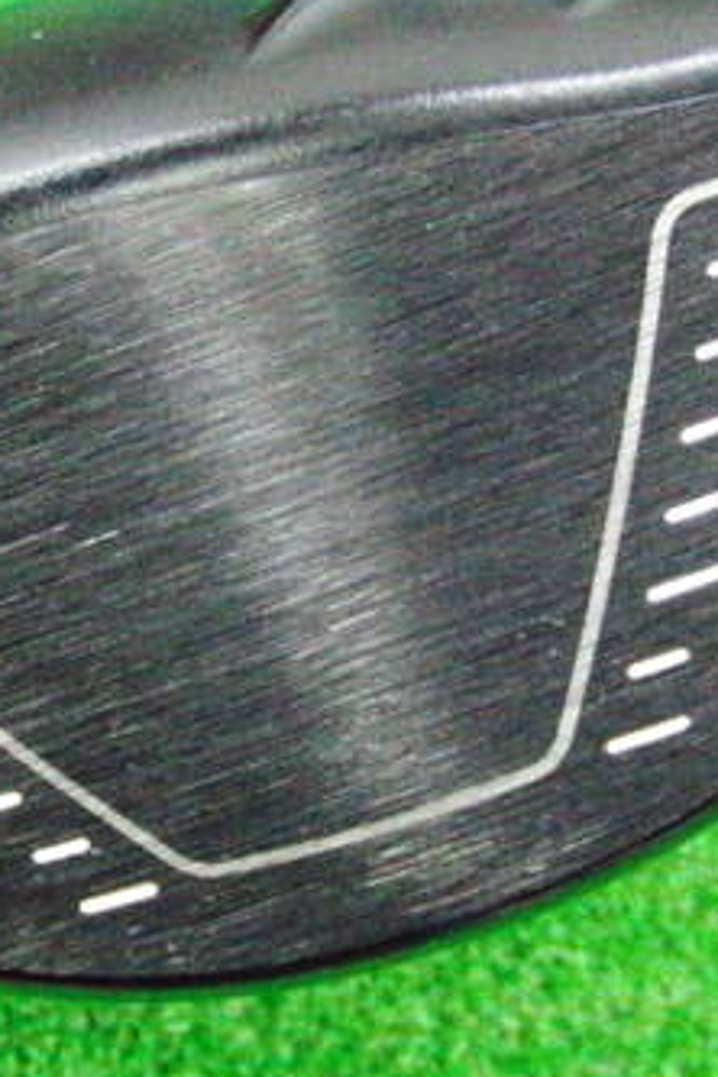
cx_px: 220
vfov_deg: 27.3
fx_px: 2214
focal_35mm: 74
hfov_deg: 18.4
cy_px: 479
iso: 3200
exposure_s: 1/80
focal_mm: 6.42
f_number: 3.6
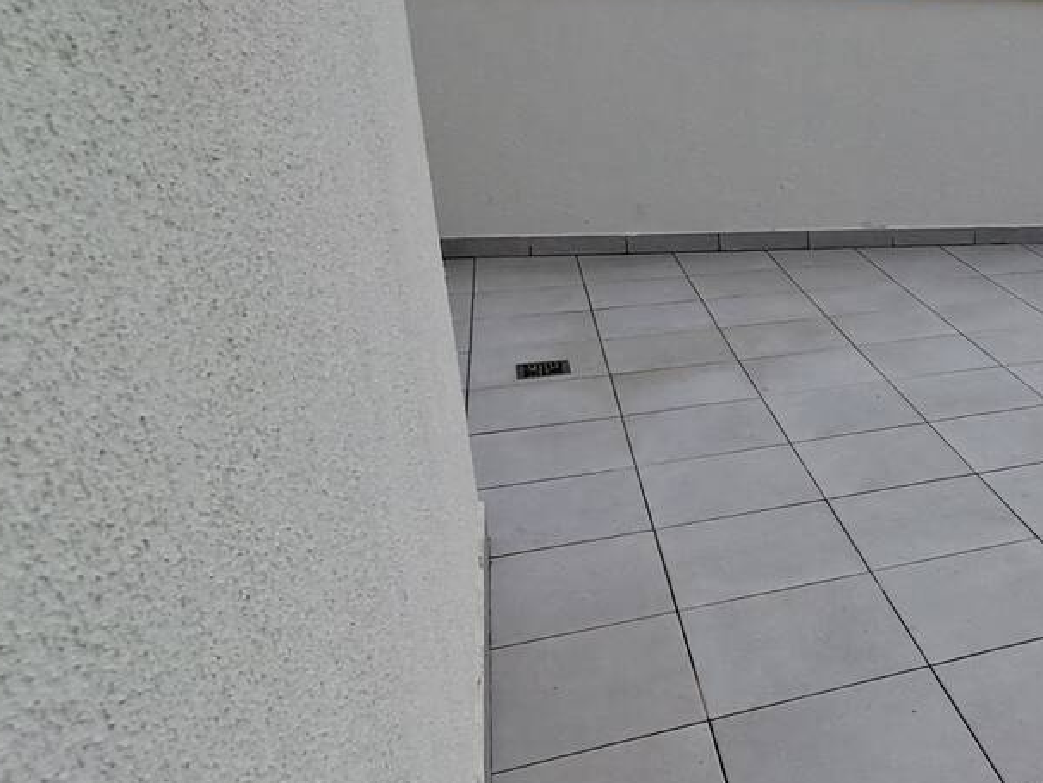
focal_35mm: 38
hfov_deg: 40.2
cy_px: 361
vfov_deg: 37.7
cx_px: 1132
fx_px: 1145
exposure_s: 1/2336
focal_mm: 1.64
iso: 40
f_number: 2.2
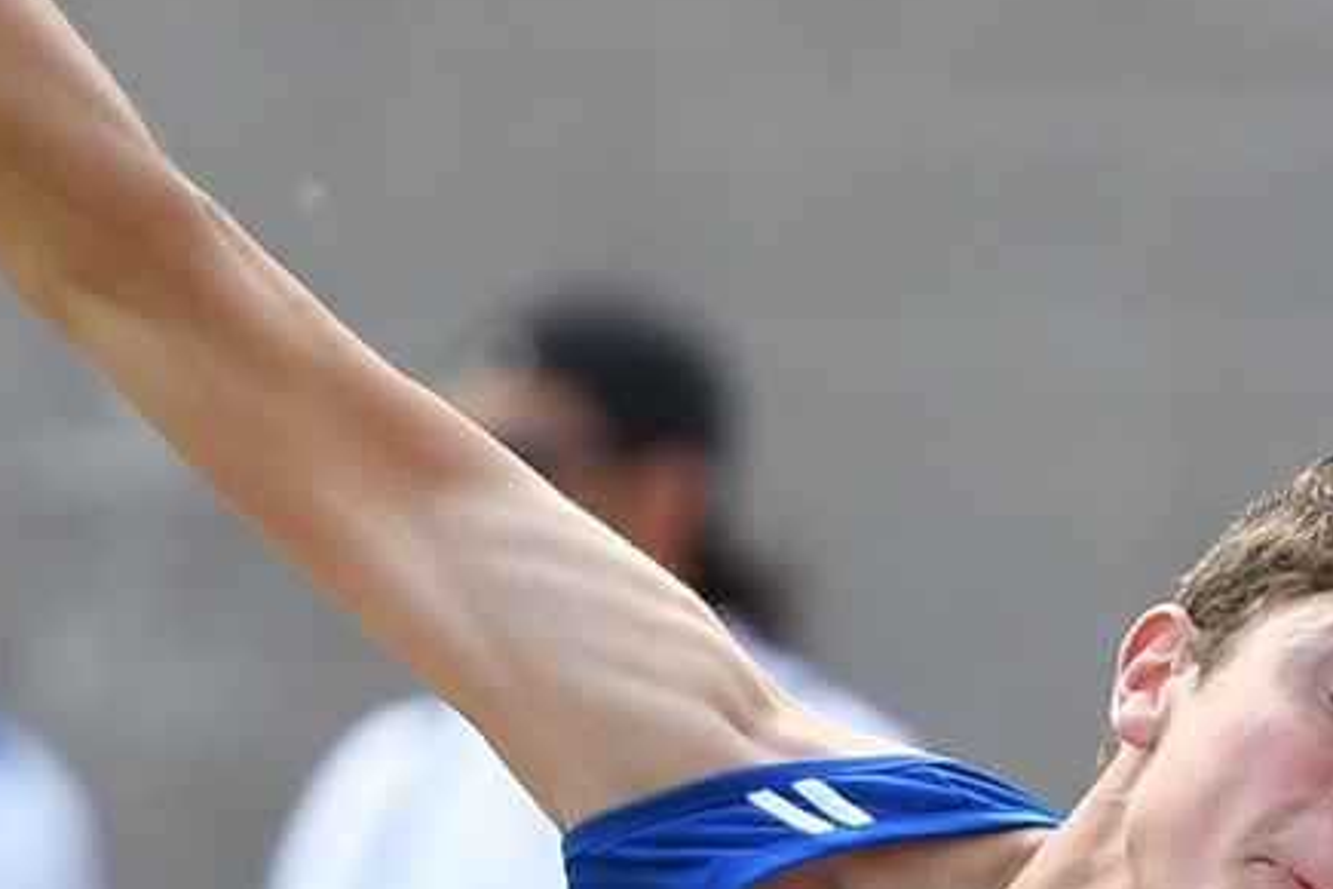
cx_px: 601
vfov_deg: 1.1
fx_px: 46466
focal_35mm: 1255
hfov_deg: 1.6
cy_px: 414
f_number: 3.2
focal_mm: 200
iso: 110
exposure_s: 1/1000
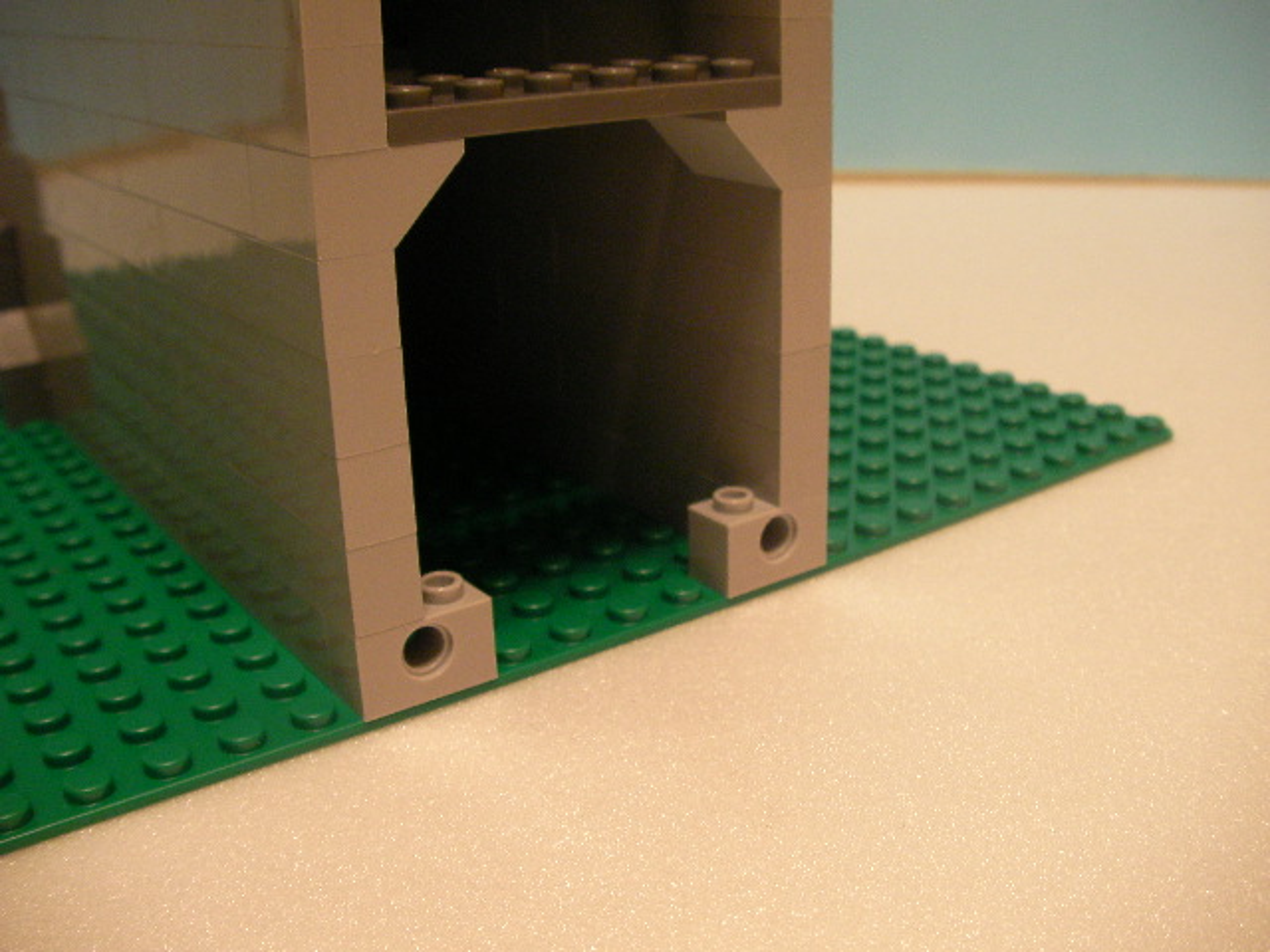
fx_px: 1394
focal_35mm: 38
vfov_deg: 37.7
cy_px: 476
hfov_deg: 49.0
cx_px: 635
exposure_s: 1/7.2
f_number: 3.5
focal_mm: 6.3
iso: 200
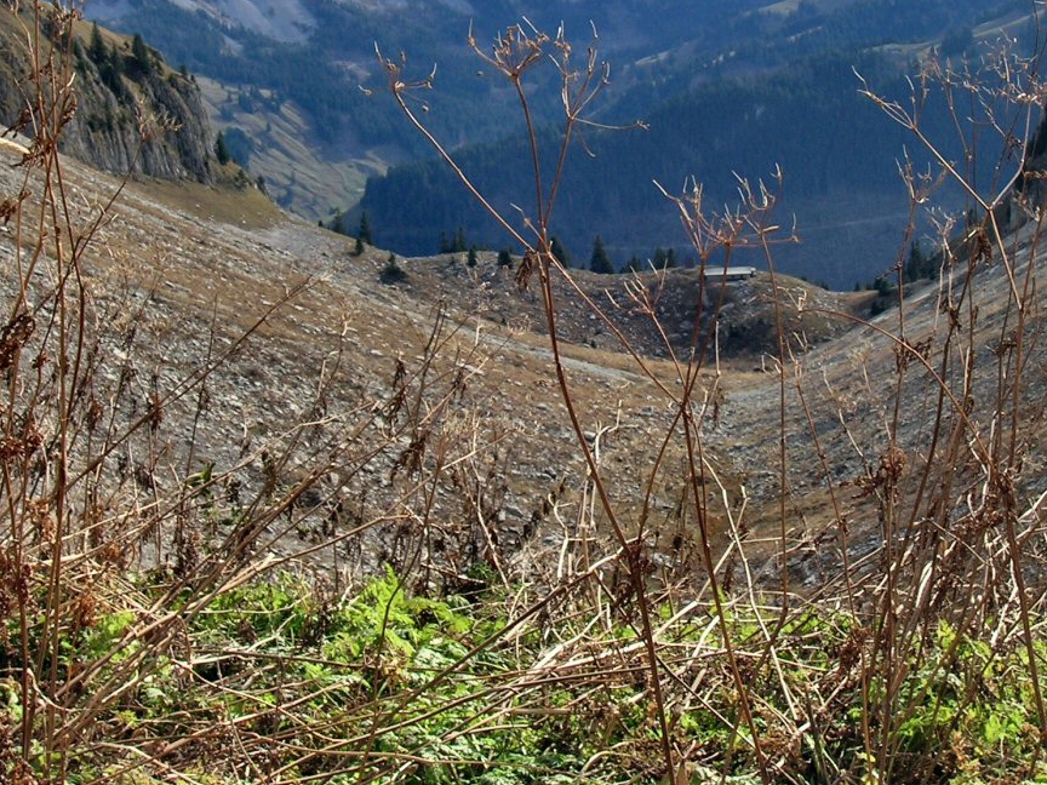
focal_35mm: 71
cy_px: 254
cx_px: 605
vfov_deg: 20.6
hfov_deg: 27.4
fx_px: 2147
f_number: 5.4
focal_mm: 7.7
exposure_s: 1/184
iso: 50
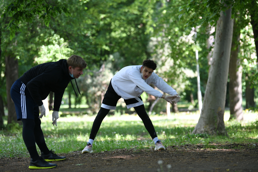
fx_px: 932
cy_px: 86
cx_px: 129
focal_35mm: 130
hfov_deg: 15.8
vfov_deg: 10.5
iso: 500
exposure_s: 1/320
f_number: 2.8
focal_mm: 130
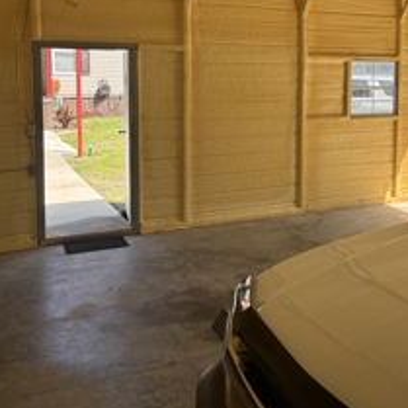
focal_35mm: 44
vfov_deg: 37.7
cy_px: 121
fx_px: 587
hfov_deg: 36.7
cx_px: 340
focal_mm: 5.96
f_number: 1.6
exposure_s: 1/591
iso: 50
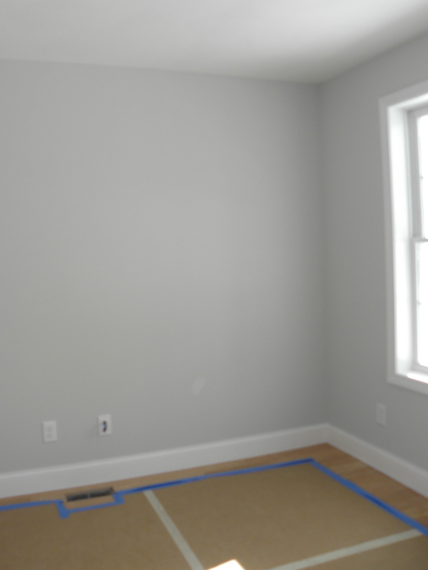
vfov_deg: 56.6
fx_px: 528
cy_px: 243
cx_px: 180
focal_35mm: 32
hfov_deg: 44.0
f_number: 3.2
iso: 64
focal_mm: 4.6
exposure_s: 1/108
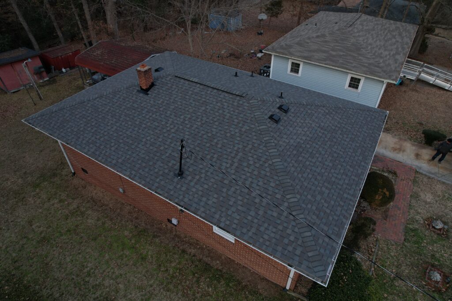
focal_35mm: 22
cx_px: 226
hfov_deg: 78.6
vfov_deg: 57.2
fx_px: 276
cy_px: 150
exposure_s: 1/200
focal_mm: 8.38
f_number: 2.8
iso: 200
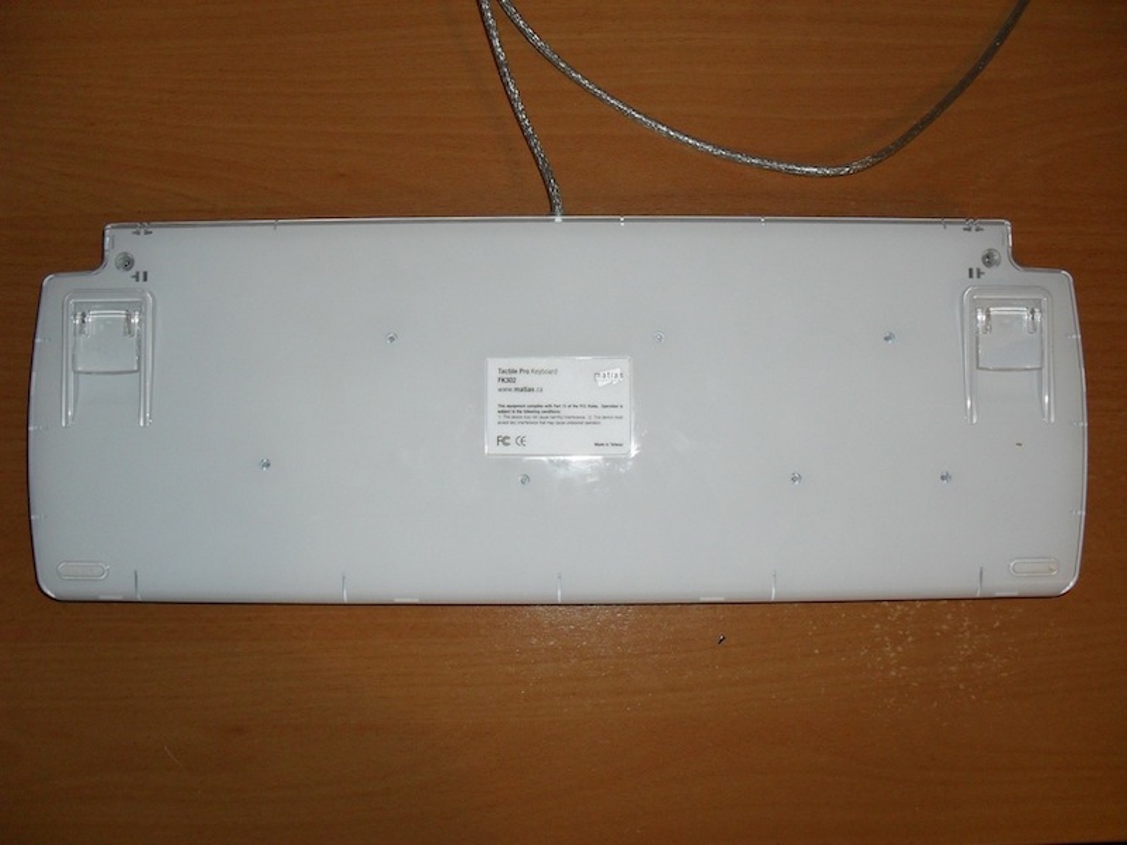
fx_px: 1140
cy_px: 422
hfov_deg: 52.6
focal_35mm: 35
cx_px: 564
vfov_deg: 40.7
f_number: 3.2
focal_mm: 6.3
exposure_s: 1/45
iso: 200
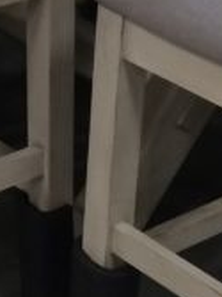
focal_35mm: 178
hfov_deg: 8.3
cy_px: -306
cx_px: 133
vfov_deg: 10.2
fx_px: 1524
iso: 40
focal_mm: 4.15
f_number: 2.2
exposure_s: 1/30
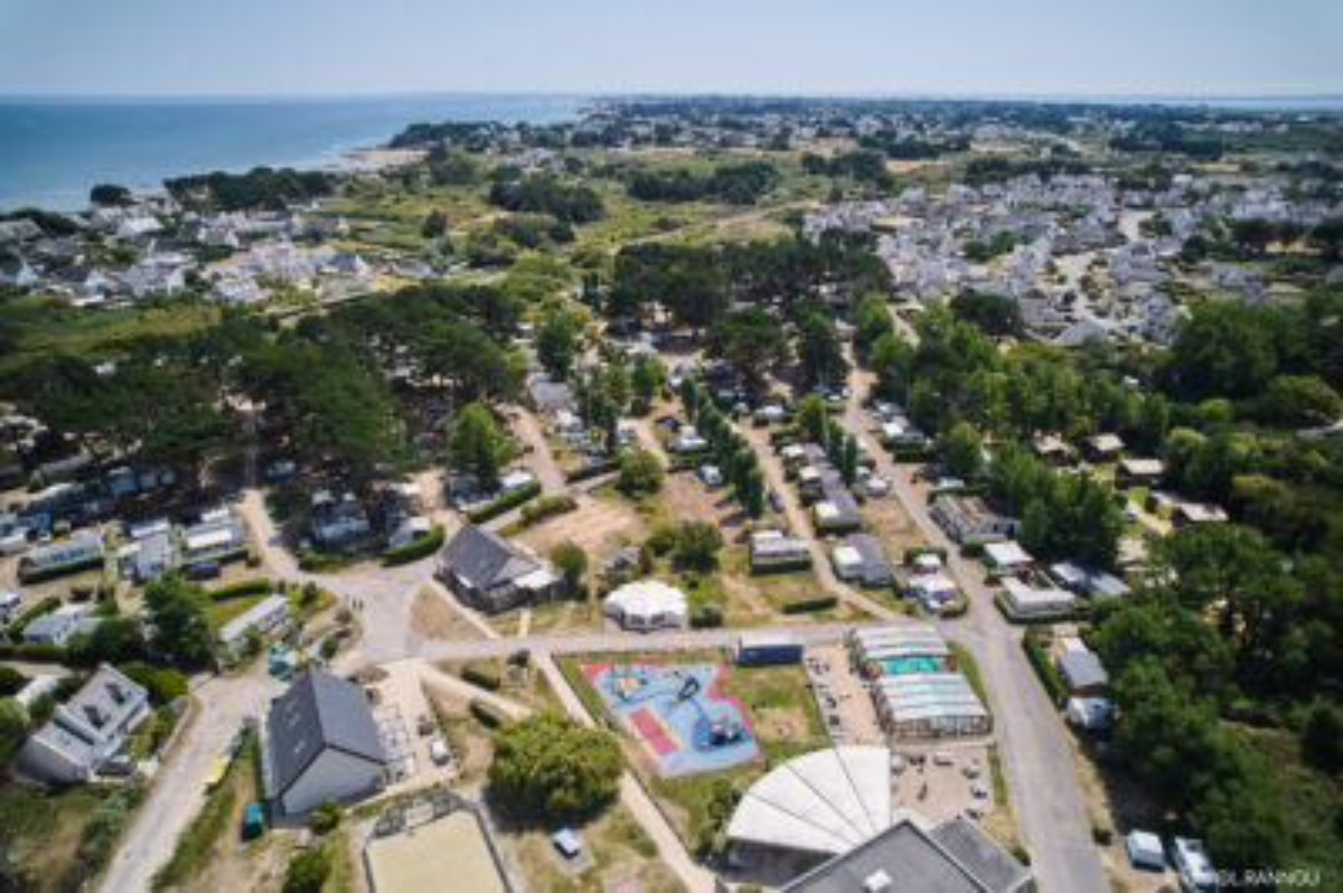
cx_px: 672
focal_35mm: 22
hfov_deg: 78.6
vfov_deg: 57.1
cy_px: 446
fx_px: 820
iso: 100
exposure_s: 1/2500
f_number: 2.8
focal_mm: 8.38
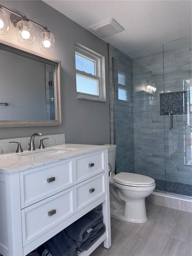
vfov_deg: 71.6
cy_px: 128
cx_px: 96
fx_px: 177
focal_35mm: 24
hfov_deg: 56.8
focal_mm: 6.76
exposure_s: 1/223
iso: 80
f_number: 1.78
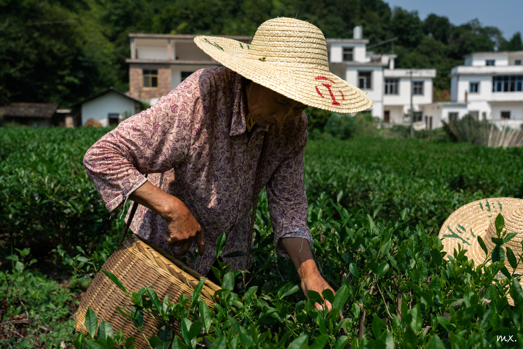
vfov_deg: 35.9
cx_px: 262
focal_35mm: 37
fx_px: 537
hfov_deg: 51.9
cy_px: 174
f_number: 5
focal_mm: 37
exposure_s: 1/640
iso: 100
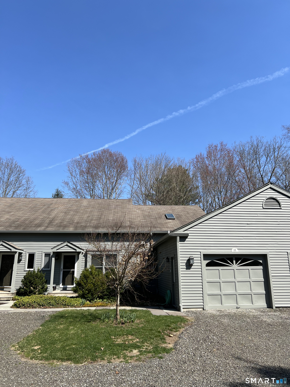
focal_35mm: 26
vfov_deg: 67.3
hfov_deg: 53.1
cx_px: 145
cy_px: 194
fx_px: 290
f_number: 1.5
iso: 50
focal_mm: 5.7
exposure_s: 1/3257
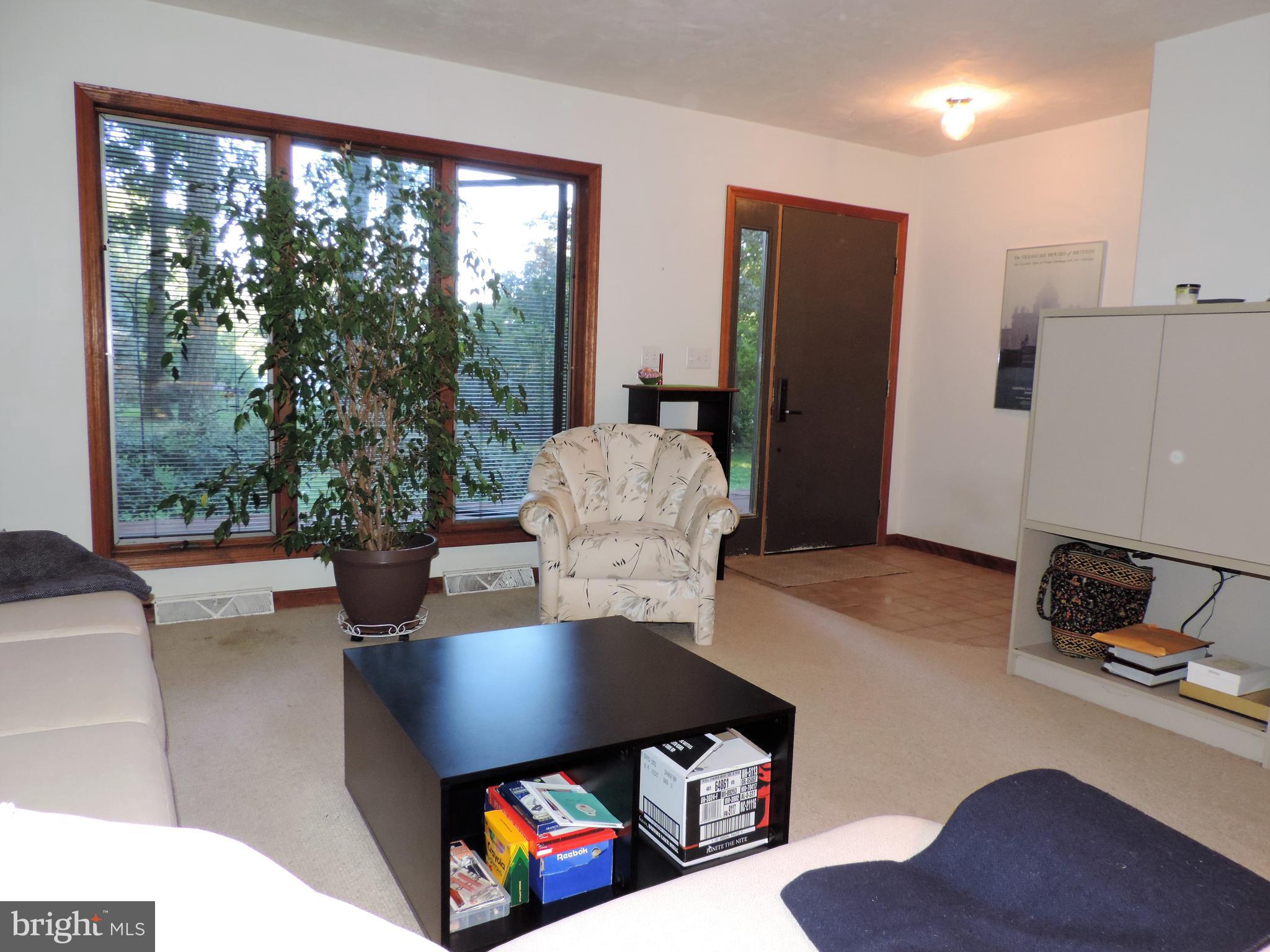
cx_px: 635
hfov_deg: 71.6
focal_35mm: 24
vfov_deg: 56.8
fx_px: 881
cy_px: 476
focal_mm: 4.3
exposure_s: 1/30
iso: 280
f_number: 3
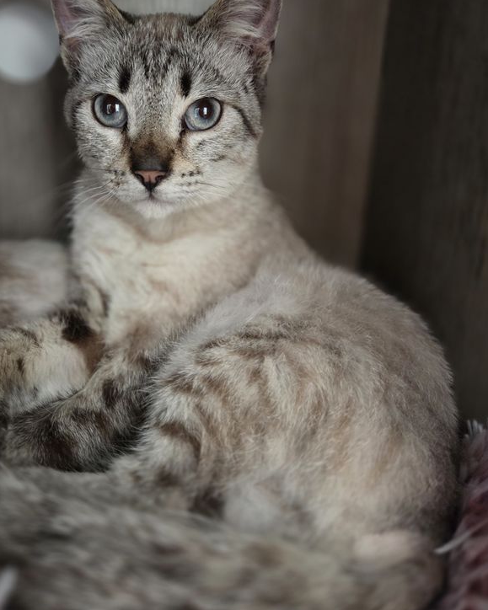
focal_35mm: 31
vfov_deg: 57.1
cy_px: 284
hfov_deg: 46.8
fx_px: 560
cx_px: 192
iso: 2000
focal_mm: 5.4
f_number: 1.8
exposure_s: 1/100
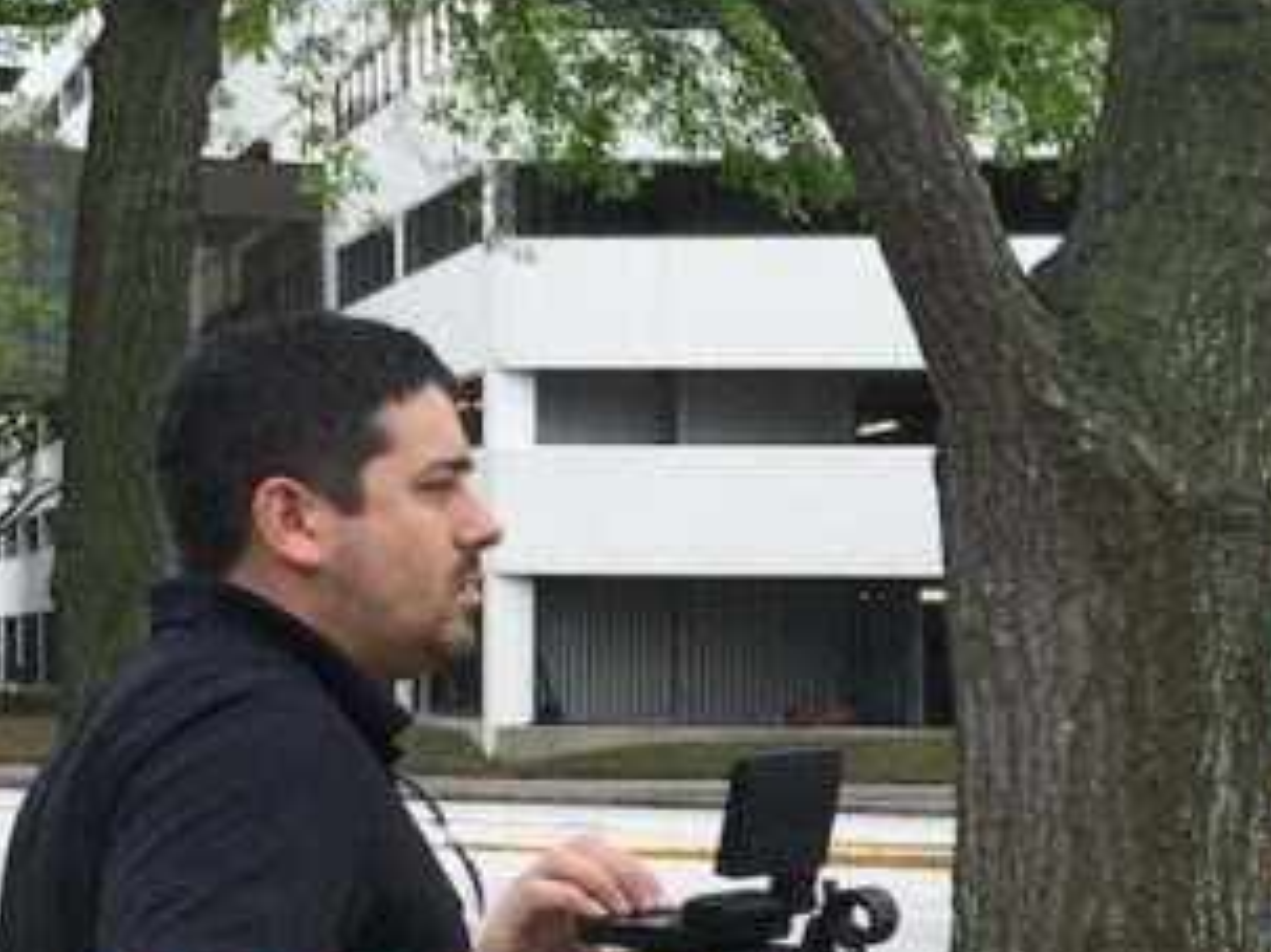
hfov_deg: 16.0
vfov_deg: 12.8
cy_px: 822
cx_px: 1762
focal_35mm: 115
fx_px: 4221
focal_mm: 4.15
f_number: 2.2
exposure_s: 1/120
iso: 25
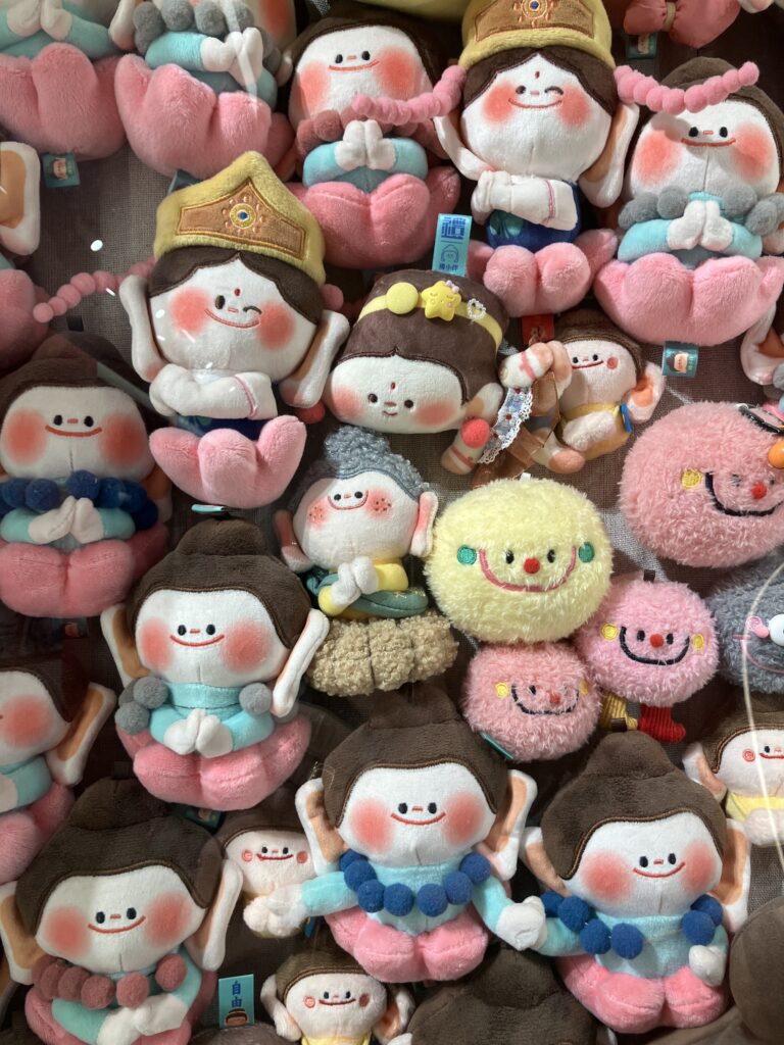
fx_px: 846
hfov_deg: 49.7
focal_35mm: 28
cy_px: 522
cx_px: 392
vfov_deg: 63.4
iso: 64
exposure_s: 1/116
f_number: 1.8
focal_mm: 3.99
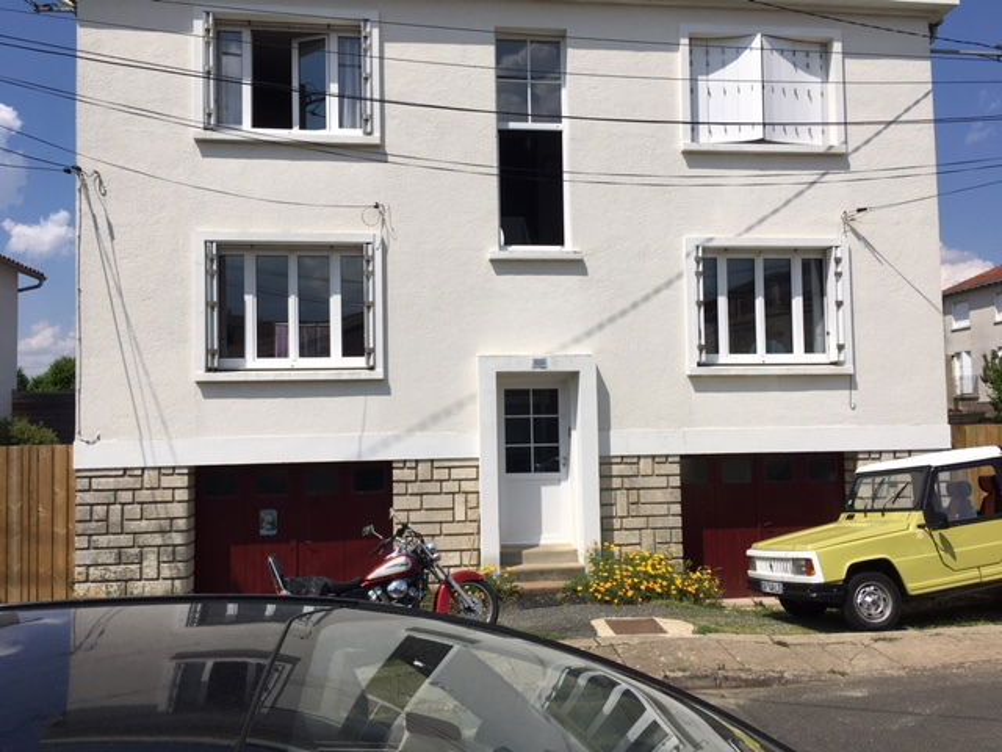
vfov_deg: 48.2
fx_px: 839
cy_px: 376
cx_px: 501
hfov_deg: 61.7
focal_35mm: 29
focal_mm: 4.15
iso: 25
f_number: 2.2
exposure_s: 1/3205
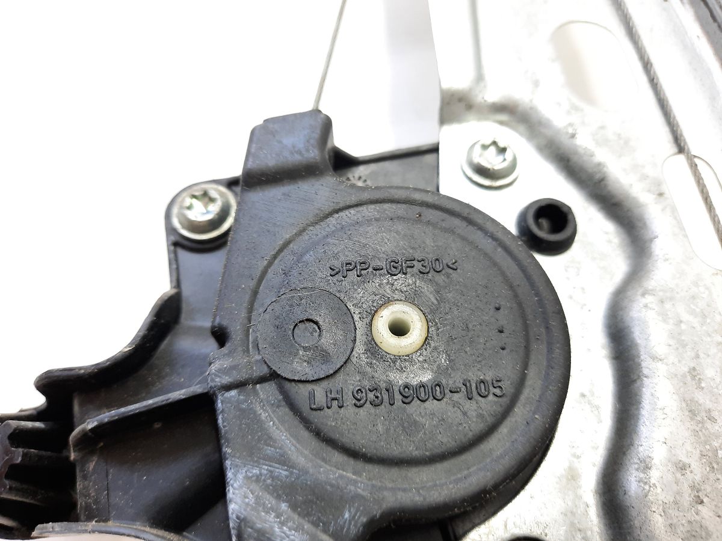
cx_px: 361
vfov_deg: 54.9
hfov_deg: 69.4
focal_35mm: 25
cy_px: 270
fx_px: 521
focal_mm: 4.6
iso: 200
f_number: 2
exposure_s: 1/50
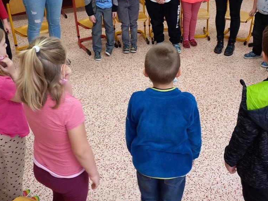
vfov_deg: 31.6
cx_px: 170
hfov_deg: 42.6
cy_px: 27
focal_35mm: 44
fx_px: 341
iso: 250
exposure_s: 1/49
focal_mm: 4.65
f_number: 1.8
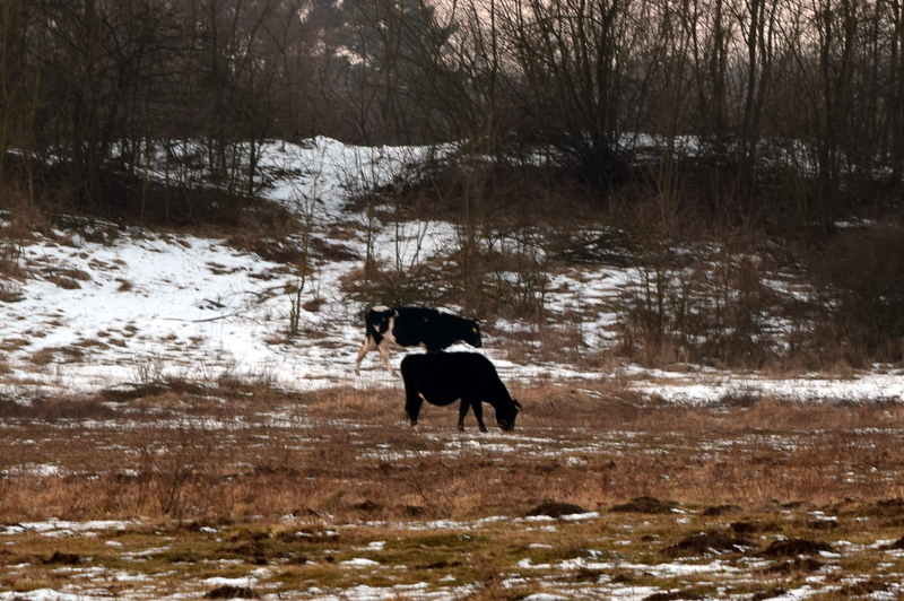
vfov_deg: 7.3
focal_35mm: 188
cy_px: 300
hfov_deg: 11.0
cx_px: 452
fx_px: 4704
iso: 400
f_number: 8
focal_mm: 125
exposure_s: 1/80
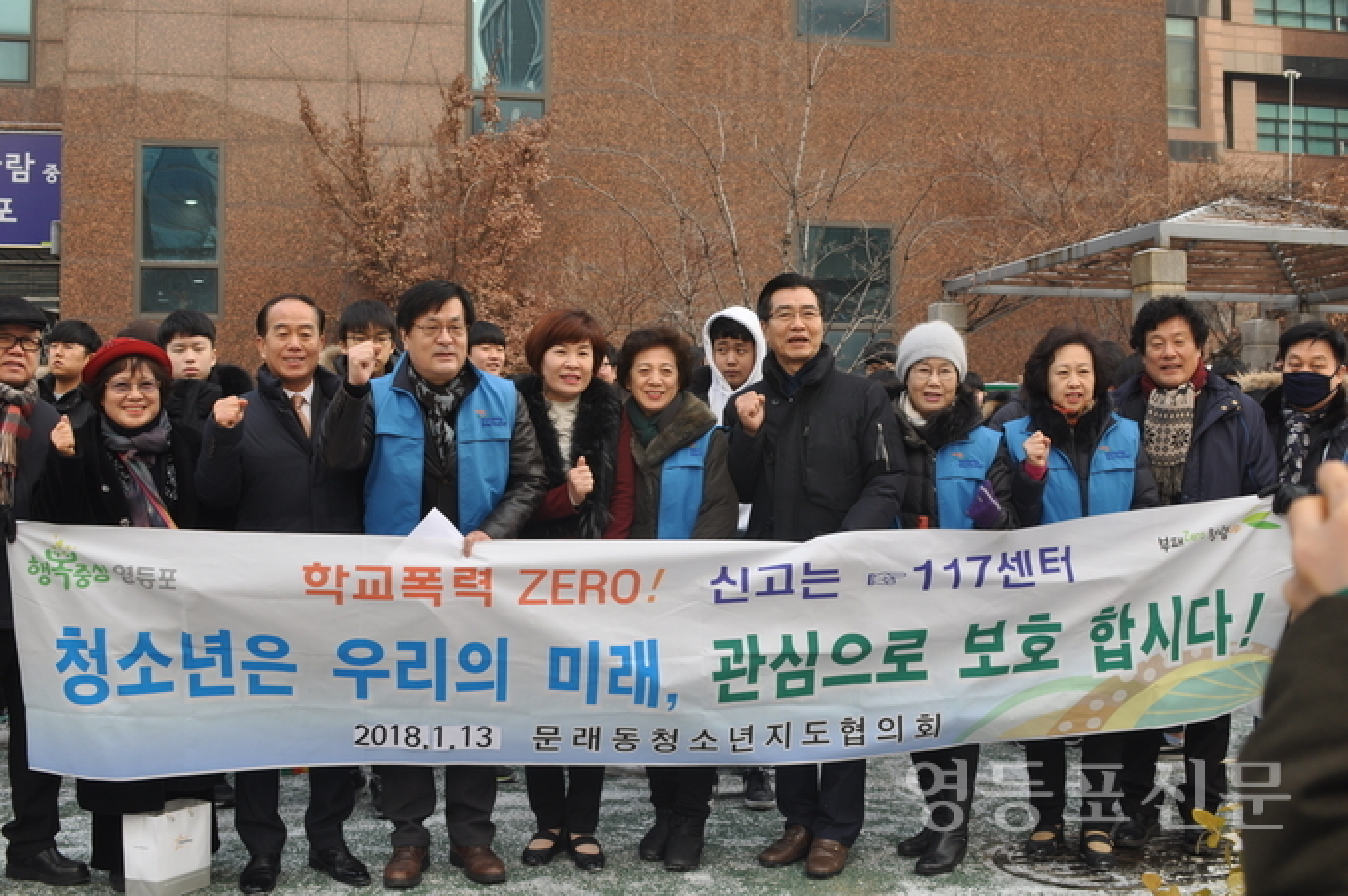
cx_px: 674
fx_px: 1571
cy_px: 448
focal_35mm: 42
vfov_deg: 31.8
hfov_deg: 46.4
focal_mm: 28
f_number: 6.3
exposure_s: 1/160
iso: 200
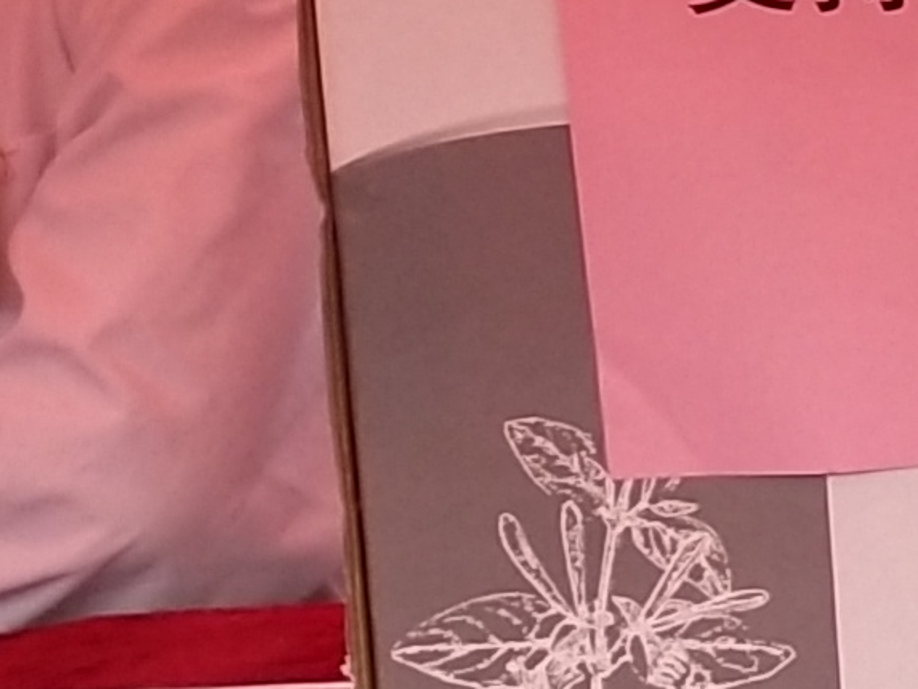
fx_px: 5597
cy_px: 128
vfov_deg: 7.0
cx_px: 3164
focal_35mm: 211
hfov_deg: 7.6
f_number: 1.8
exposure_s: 1/224
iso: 65
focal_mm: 3.95
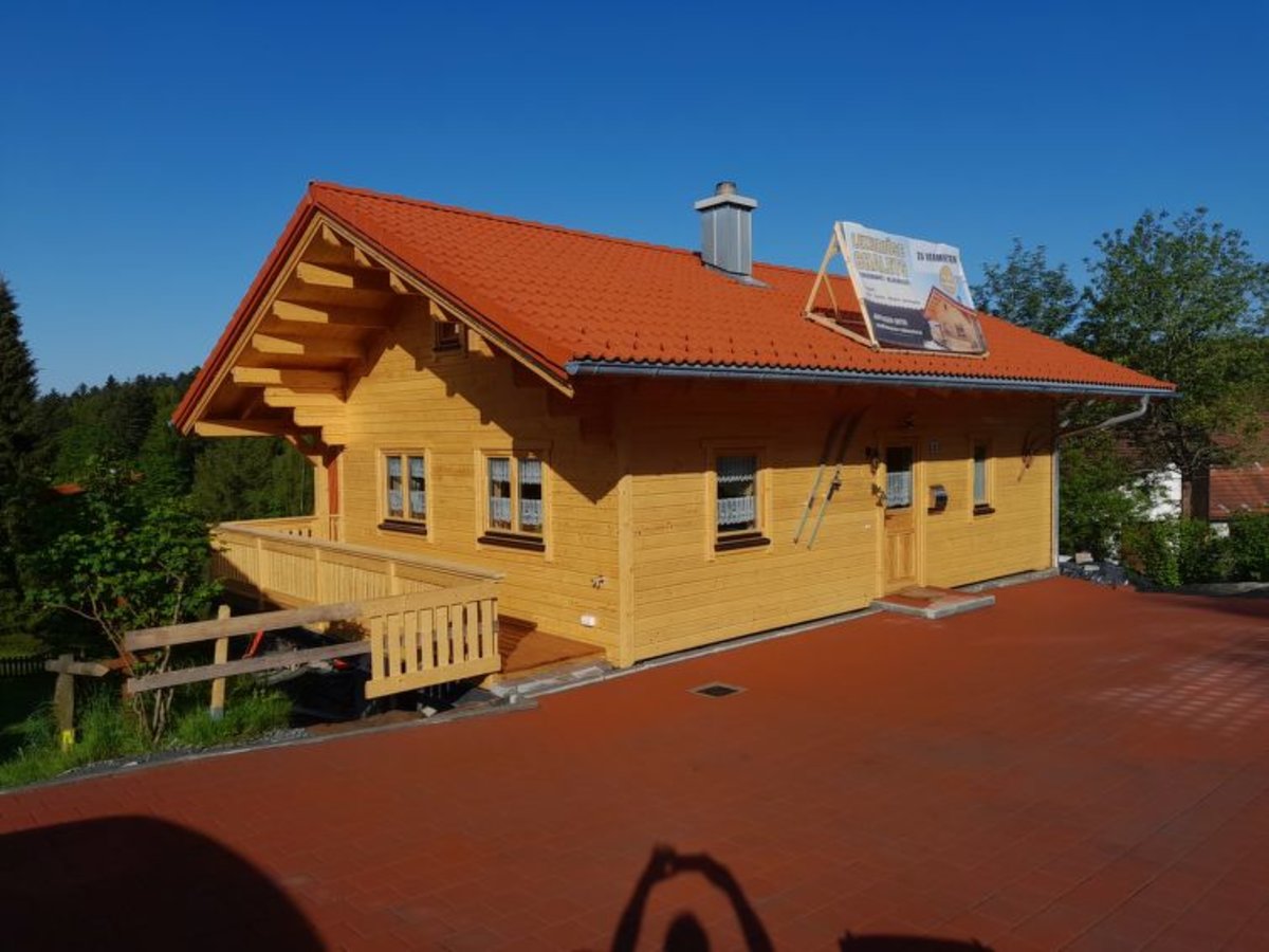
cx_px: 634
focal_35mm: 25
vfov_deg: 54.9
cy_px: 476
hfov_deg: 69.4
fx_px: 916
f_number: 2
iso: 20
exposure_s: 1/1233
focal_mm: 4.6
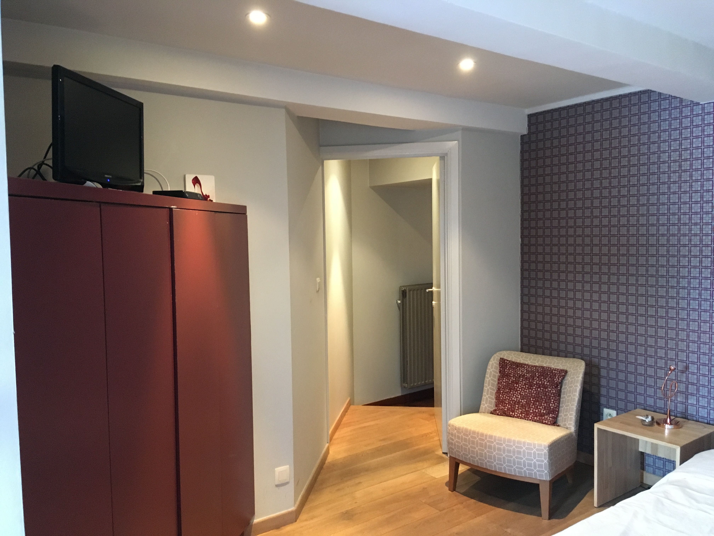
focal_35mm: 29
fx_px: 598
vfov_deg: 48.2
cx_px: 357
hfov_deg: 61.7
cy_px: 268
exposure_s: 1/17
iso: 250
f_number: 2.2
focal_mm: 4.15
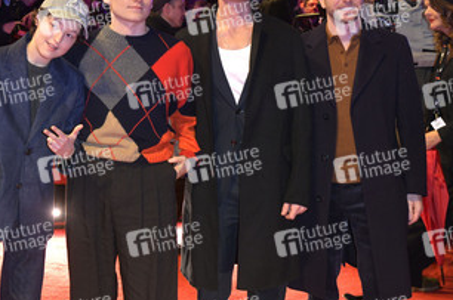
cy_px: 129
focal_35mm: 62
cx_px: 184
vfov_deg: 21.8
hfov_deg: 32.3
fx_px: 779
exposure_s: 1/250
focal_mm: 42
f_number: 5.6
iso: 1600
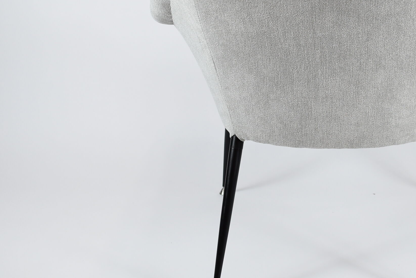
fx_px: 821
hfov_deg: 27.9
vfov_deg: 19.2
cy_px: 99
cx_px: 326
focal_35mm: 71
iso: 720
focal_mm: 26
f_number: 5.6
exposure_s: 1/125
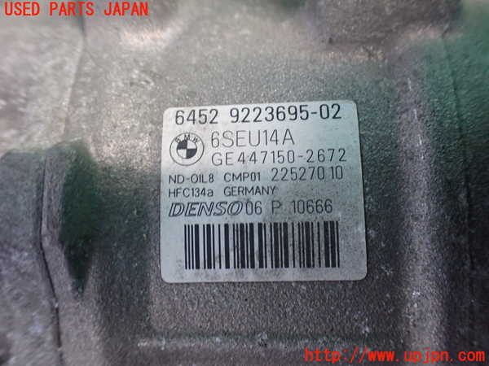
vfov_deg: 46.8
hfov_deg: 60.0
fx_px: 424
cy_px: 183
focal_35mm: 30
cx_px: 244
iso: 800
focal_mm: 5.4
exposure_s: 1/40
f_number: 2.3
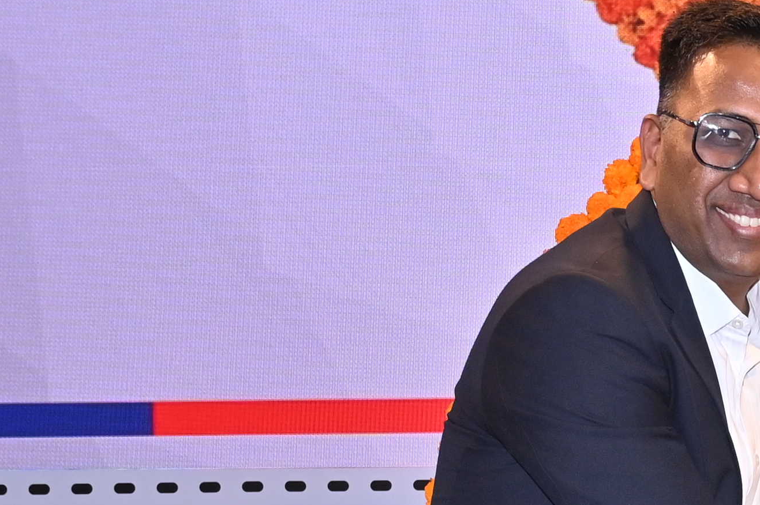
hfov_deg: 13.0
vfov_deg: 9.1
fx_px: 3101
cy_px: 746
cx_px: 1217
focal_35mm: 147
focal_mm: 32
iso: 400
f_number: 5.6
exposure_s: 1/160
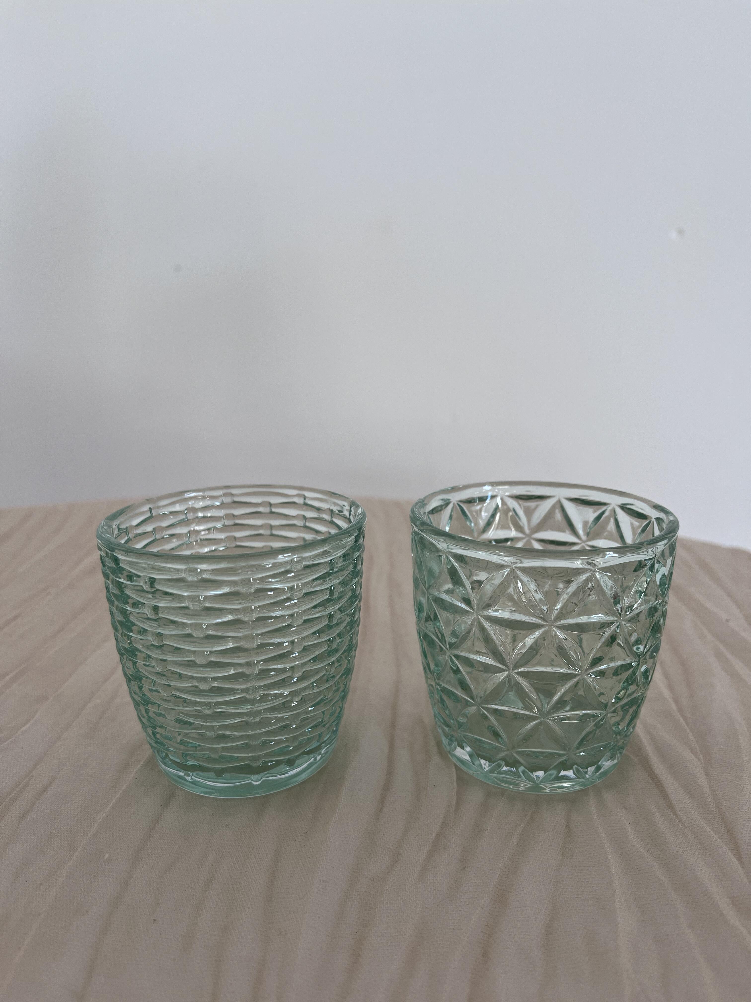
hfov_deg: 53.1
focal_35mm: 26
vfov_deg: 67.3
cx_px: 376
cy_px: 501
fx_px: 752
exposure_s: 1/121
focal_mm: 5.1
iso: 64
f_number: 1.6
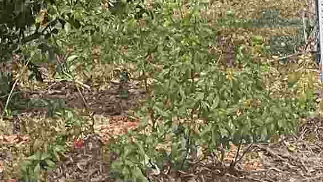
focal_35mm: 444
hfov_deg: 4.9
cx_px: 21
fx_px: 3802
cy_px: -214
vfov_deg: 2.7
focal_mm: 9
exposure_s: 1/192
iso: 32
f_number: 2.8
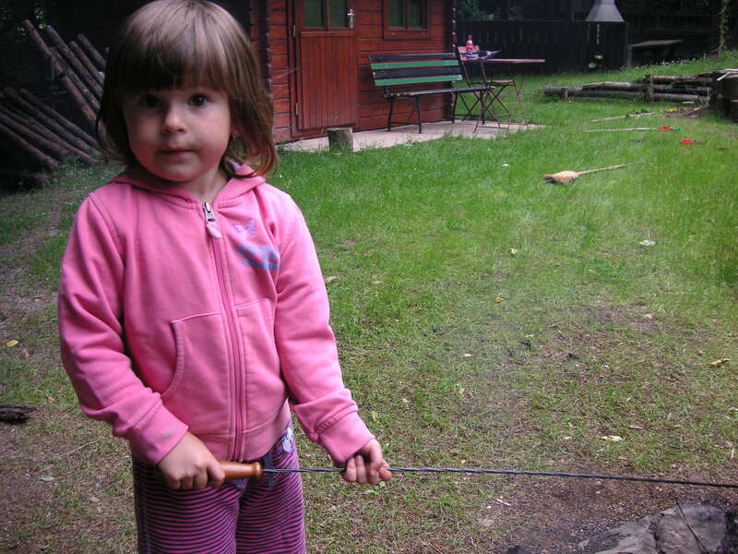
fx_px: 789
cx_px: 369
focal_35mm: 37
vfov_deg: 38.7
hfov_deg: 50.1
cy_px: 277
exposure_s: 1/45
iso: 50
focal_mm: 6.1
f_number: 2.8
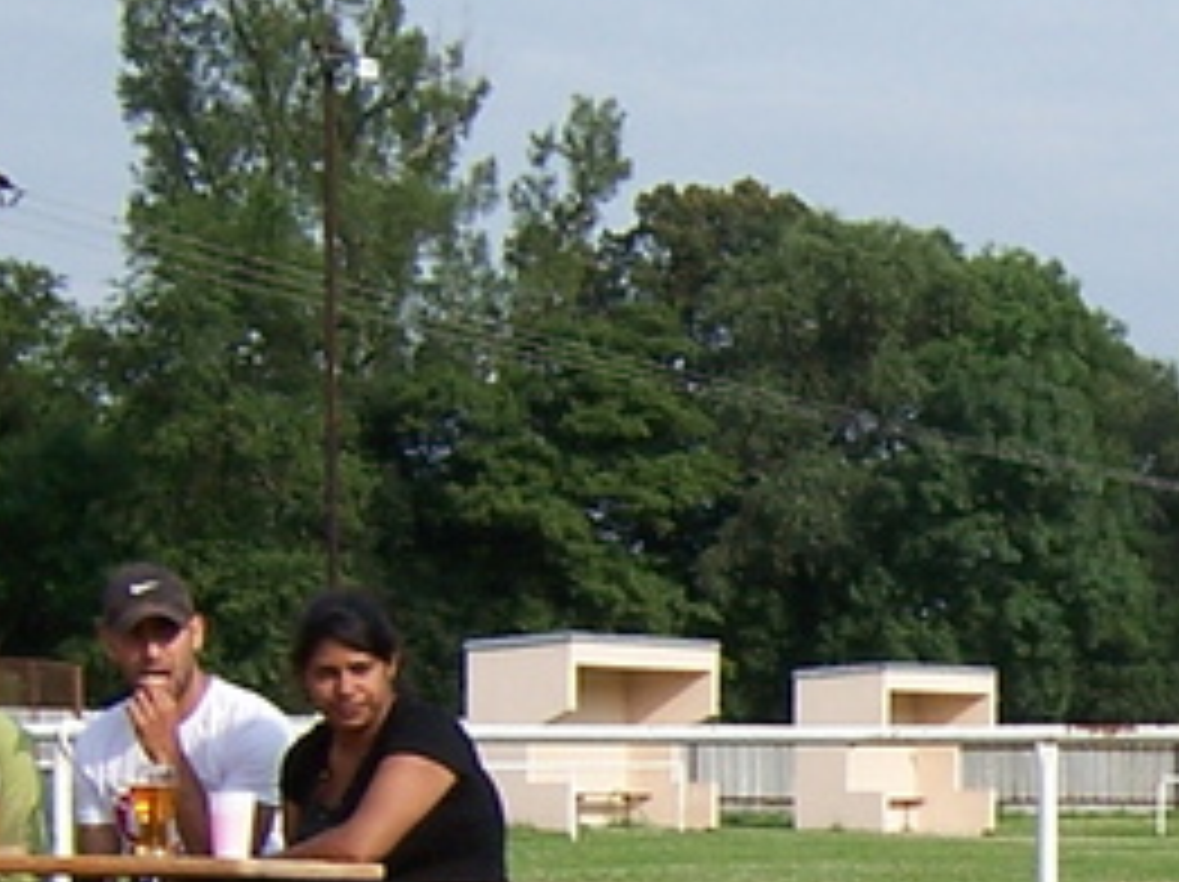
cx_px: 1665
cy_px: 1044
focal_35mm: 129
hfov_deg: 14.5
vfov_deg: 11.3
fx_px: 4390
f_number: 4
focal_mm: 5.5
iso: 80
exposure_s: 1/750
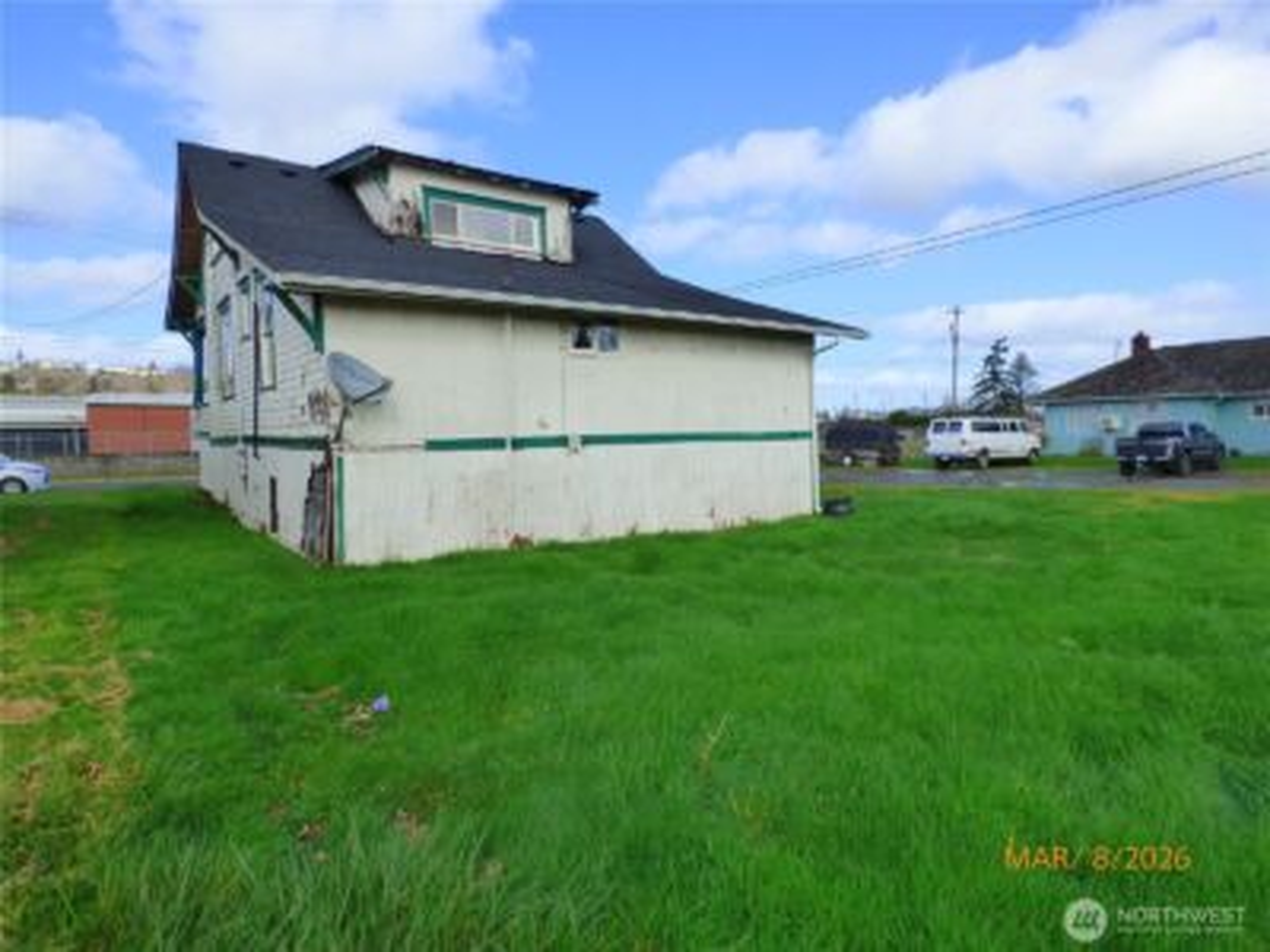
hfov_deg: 81.7
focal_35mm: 20
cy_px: 476
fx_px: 734
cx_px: 635
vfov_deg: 66.0
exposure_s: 1/640
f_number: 4
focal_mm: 3.58
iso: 250
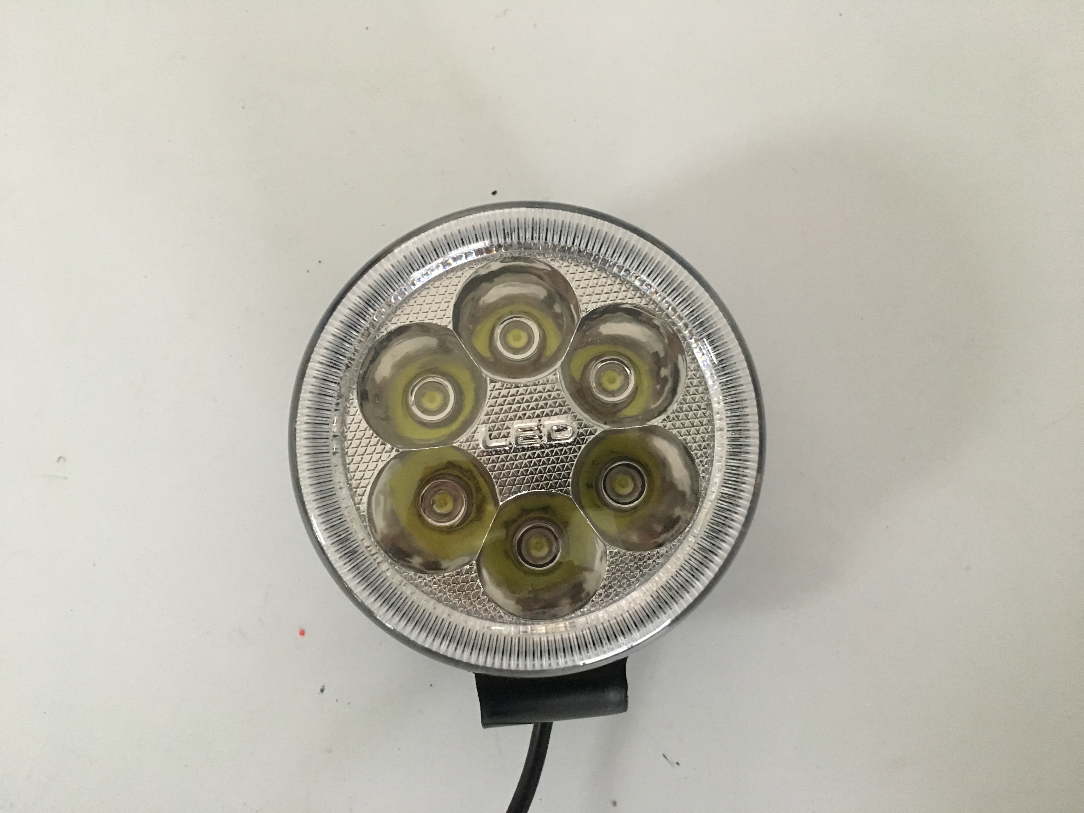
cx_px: 542
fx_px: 908
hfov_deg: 61.7
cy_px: 406
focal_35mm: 29
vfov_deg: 48.2
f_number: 2.2
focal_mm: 4.15
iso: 200
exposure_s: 1/25
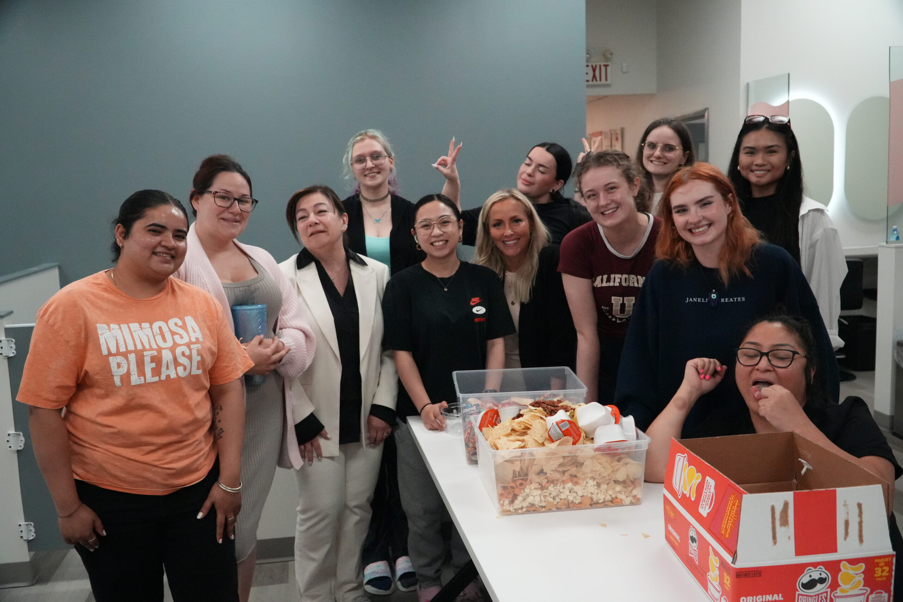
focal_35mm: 32
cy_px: 301
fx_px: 790
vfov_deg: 41.7
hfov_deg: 59.5
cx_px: 452
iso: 6400
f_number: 4
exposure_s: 1/500
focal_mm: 21
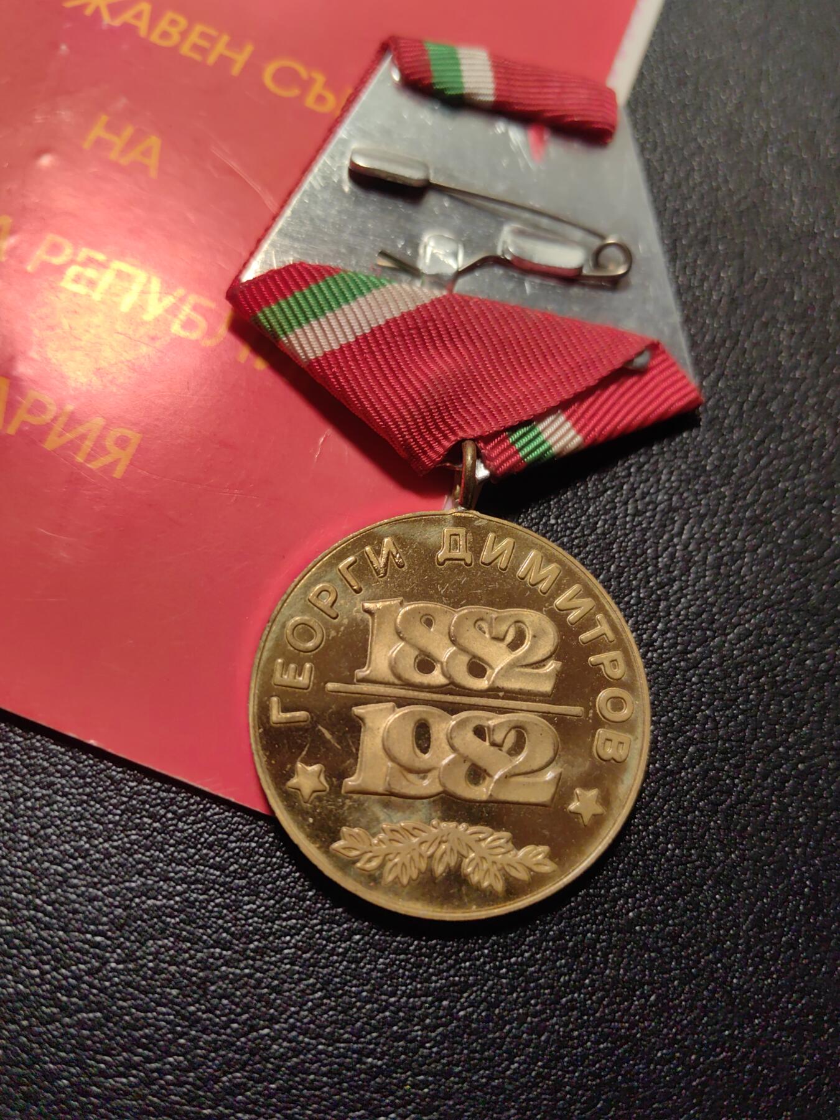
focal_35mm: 27
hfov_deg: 51.4
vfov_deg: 65.3
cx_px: 420
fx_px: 874
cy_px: 560
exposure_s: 1/176
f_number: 2
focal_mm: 5.75
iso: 50
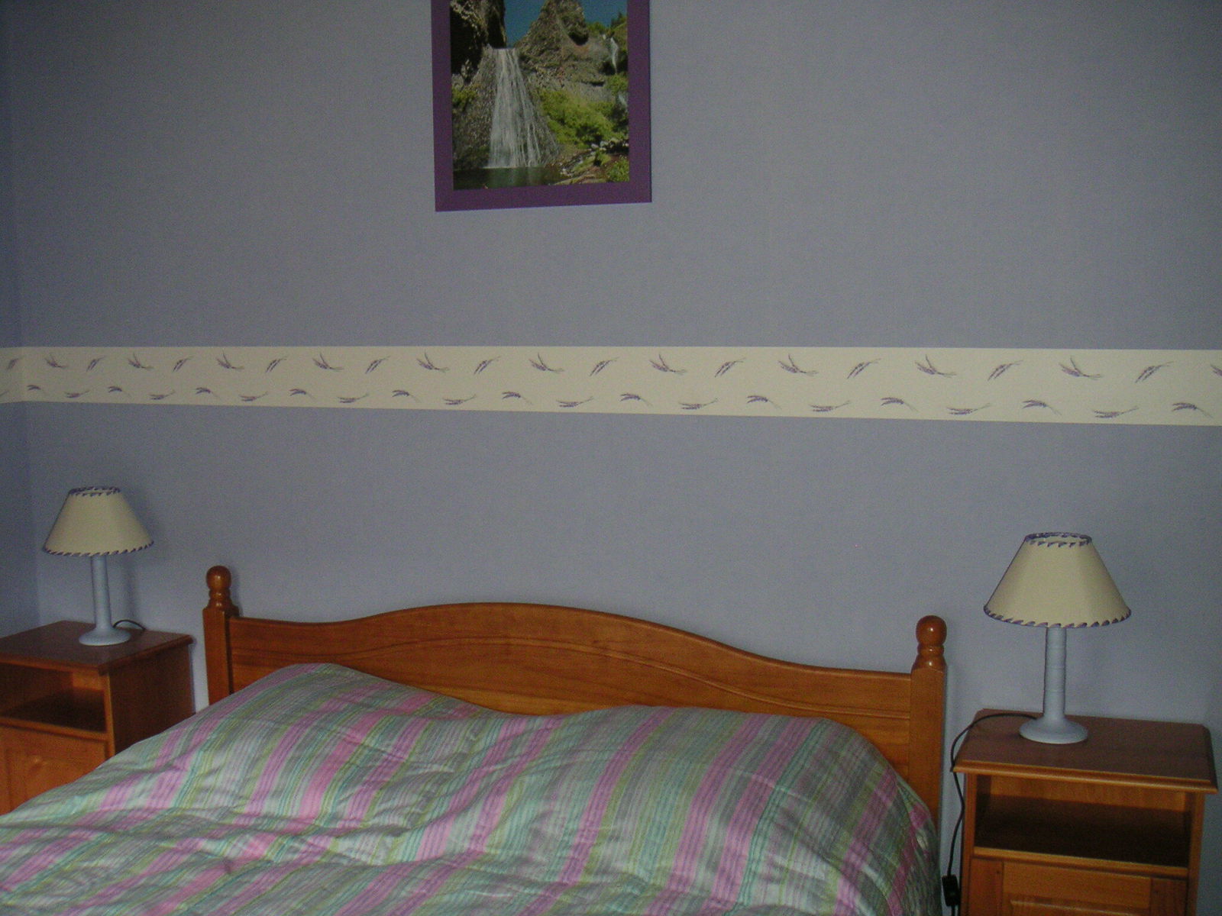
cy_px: 458
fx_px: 1341
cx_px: 611
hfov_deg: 49.0
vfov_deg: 37.7
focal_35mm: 38
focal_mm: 6
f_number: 2.8
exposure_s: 1/45
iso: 160
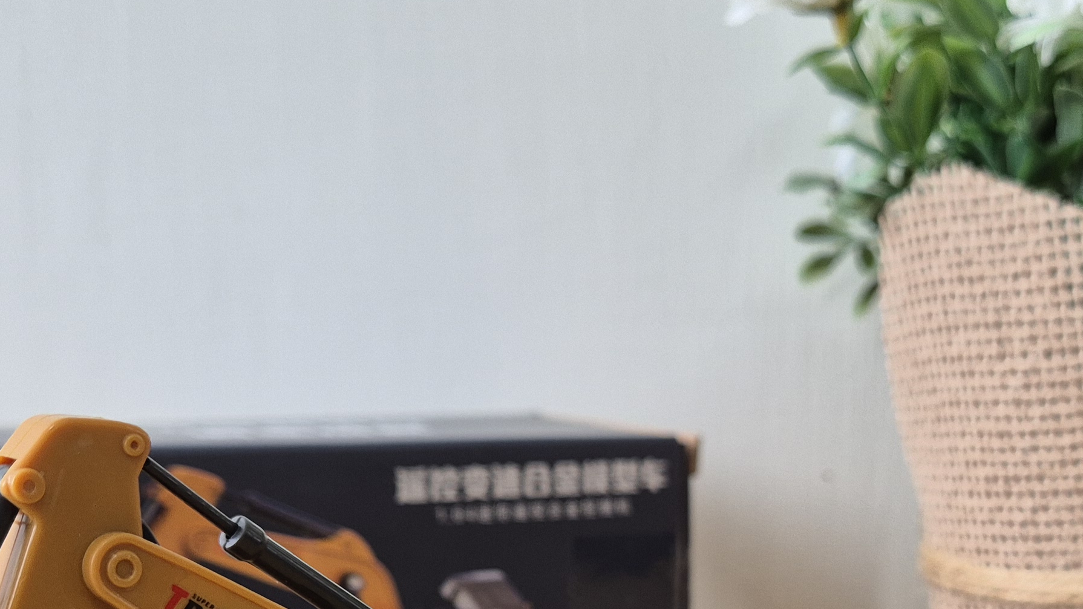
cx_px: 648
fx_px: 1608
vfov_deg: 20.4
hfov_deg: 37.1
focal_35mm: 56
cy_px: 686
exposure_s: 1/100
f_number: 1.8
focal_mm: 5.4
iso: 160
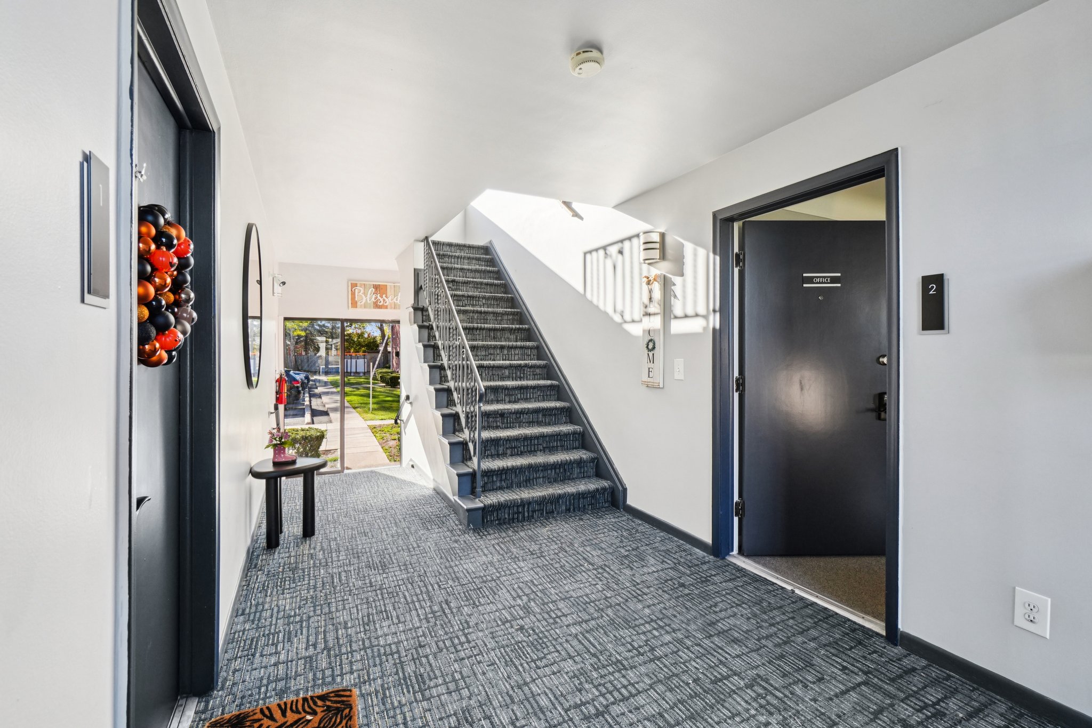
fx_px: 455
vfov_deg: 77.3
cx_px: 546
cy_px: 364
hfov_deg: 100.4
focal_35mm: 15
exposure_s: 1/30
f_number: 8
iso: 160
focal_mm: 10
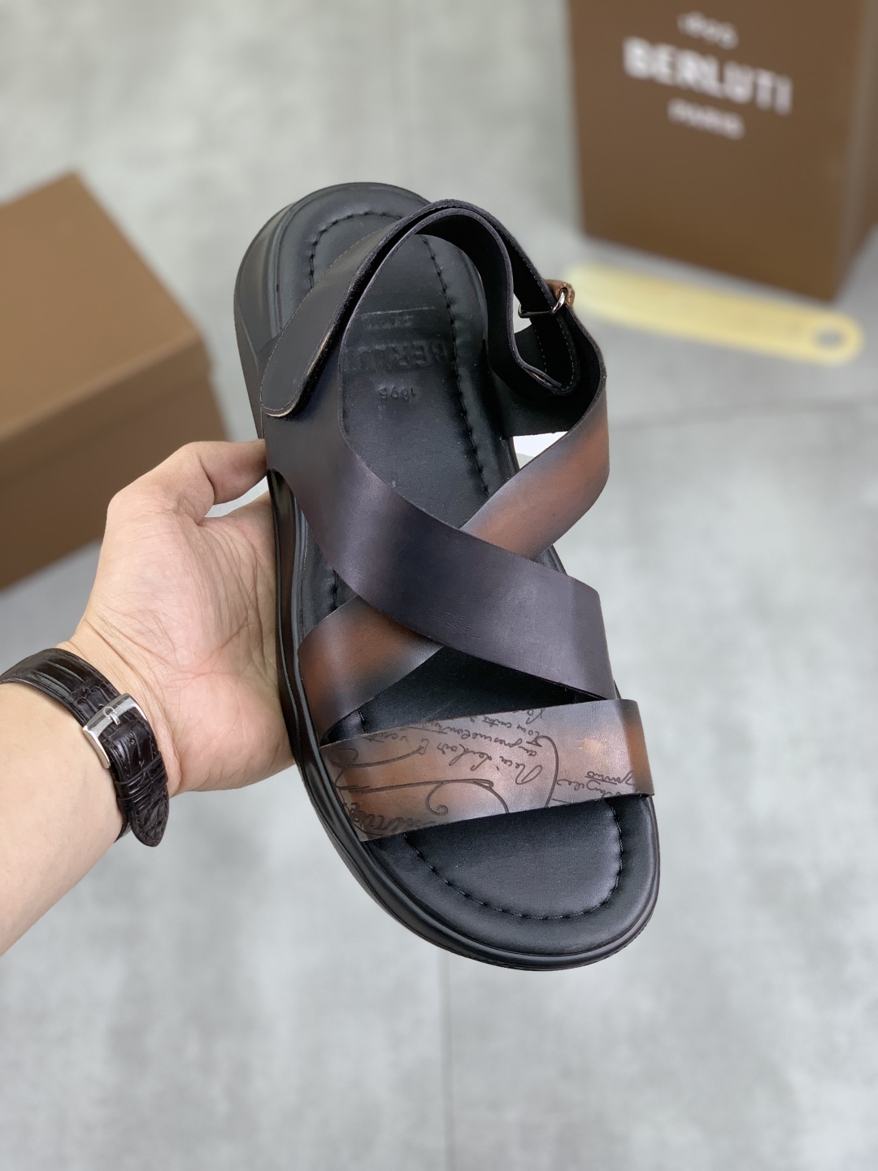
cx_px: 439
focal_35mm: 52
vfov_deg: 36.8
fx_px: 1759
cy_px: 586
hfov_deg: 28.0
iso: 40
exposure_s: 1/122
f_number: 2.4
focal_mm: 6
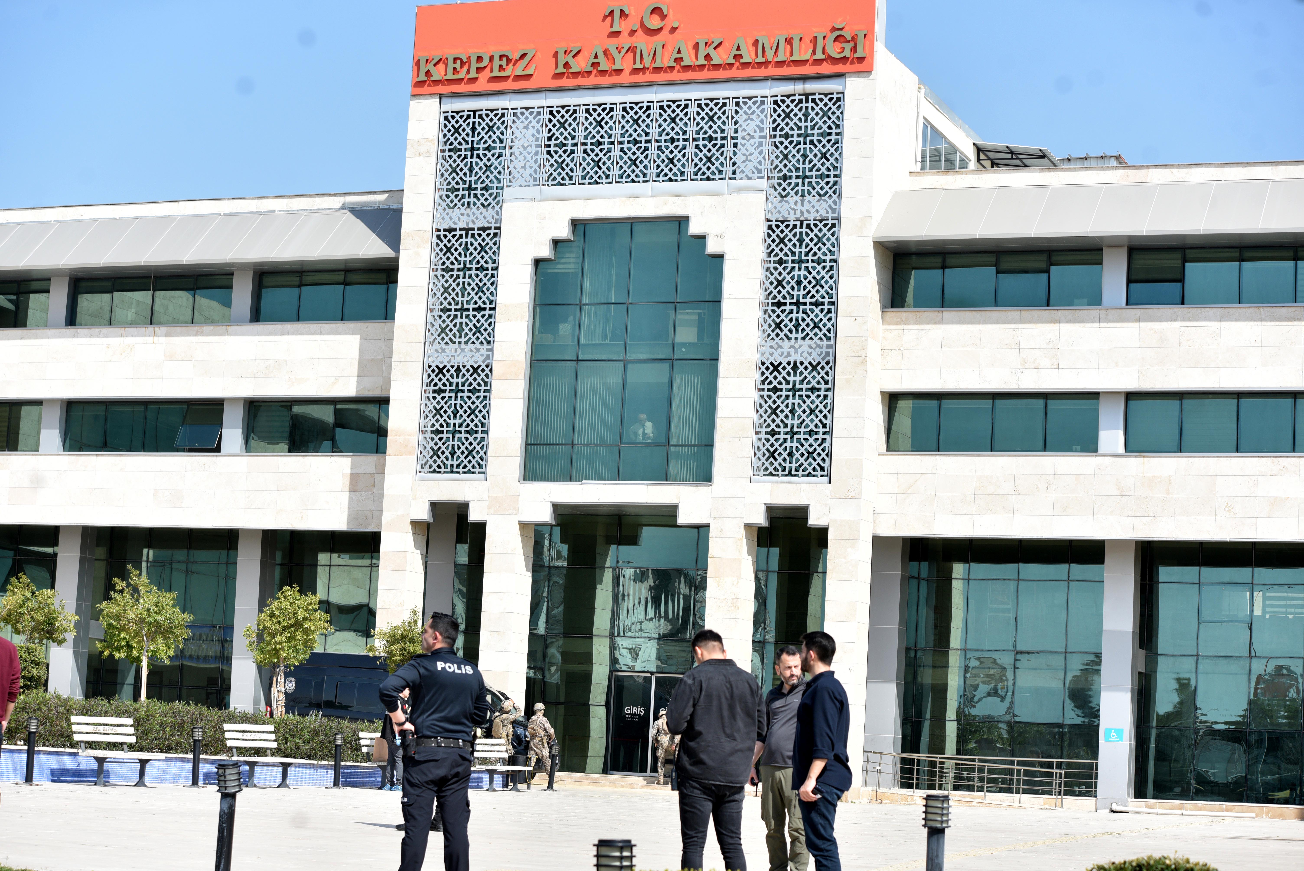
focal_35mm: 70
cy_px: 436
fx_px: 2536
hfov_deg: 28.8
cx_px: 652
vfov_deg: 19.5
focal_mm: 70
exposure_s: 1/1000
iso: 320
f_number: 5.6
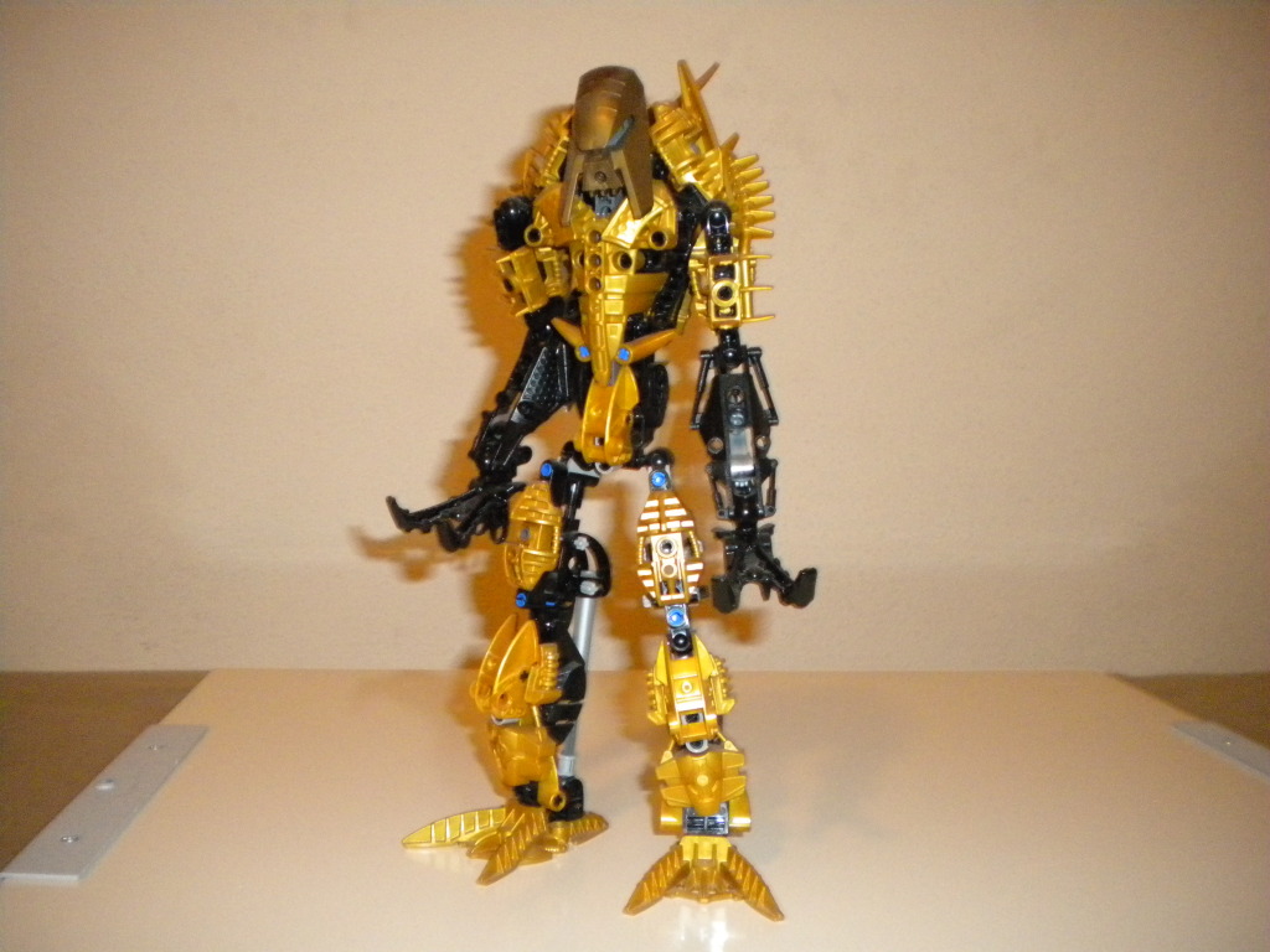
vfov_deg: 40.7
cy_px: 476
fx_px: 1284
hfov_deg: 52.6
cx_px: 635
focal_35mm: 35
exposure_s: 1/30
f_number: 3.1
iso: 800
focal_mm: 6.3
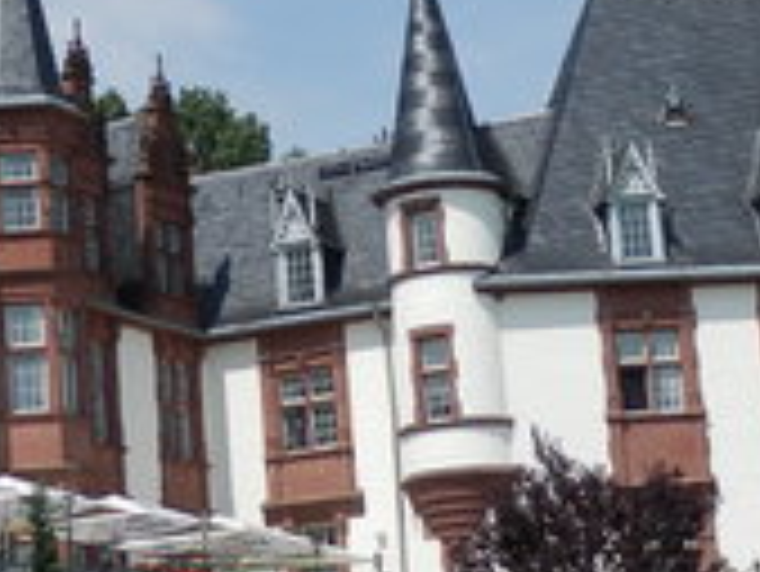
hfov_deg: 15.3
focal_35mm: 128
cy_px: 88
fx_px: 2812
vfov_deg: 11.5
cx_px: 112
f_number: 10.4
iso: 80
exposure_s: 1/160
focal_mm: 7.3
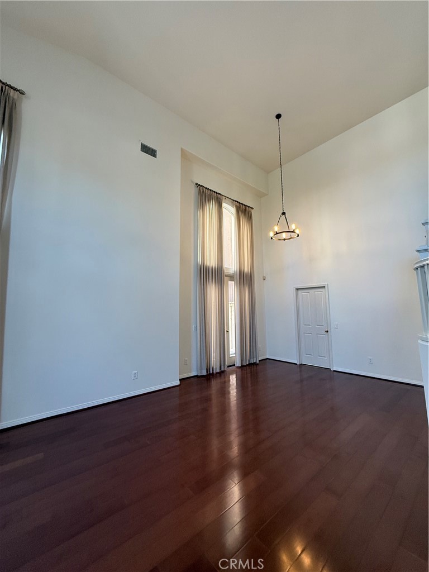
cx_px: 214
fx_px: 231
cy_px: 286
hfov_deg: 85.7
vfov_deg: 102.1
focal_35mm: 14
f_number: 2.2
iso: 200
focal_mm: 2.22
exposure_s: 1/120
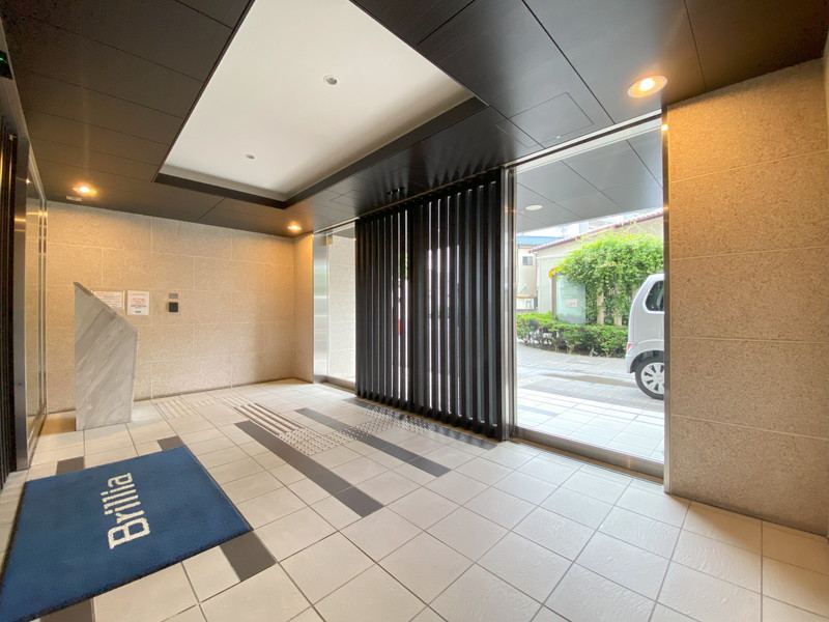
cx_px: 414
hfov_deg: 106.2
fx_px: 311
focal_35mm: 13
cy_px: 311
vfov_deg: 89.9
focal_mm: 1.54
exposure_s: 1/77
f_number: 2.4
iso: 200
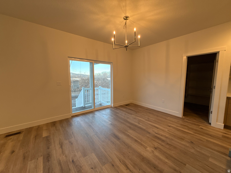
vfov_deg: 85.7
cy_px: 86
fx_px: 93
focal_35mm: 14
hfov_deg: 102.1
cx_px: 116
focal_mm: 2.22
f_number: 2.2
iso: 125
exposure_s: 1/120
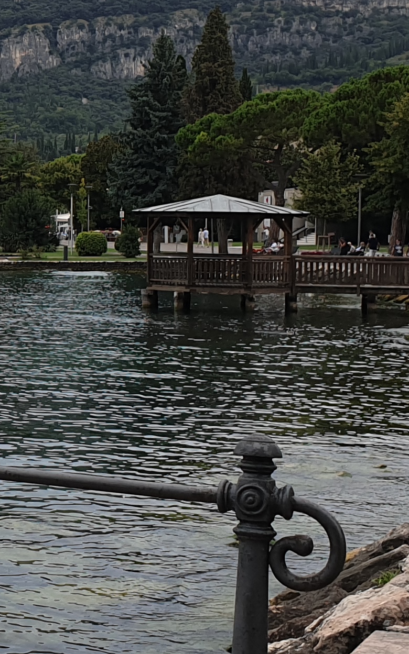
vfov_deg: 23.2
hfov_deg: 13.2
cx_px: -336
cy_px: 232
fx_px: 1588
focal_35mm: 89
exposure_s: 1/781
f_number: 2.4
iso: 50
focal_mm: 4.3
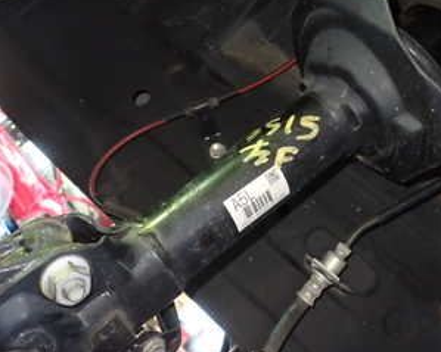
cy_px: 122
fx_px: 639
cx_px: 274
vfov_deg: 30.6
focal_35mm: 49
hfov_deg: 37.8
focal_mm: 4.5
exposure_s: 1/25
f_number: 2
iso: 800
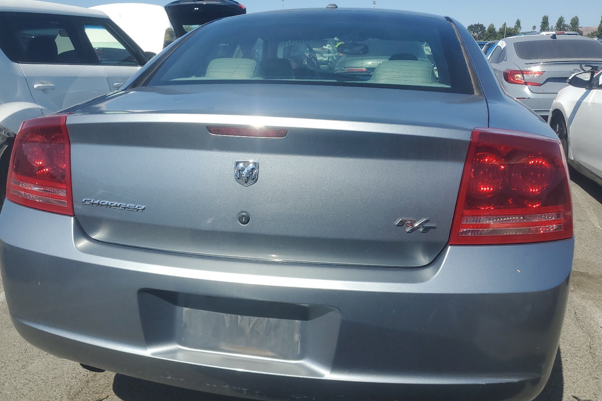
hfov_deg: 65.5
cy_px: 183
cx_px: 303
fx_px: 468
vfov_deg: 46.4
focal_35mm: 28
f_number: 1.5
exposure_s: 1/3333
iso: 50
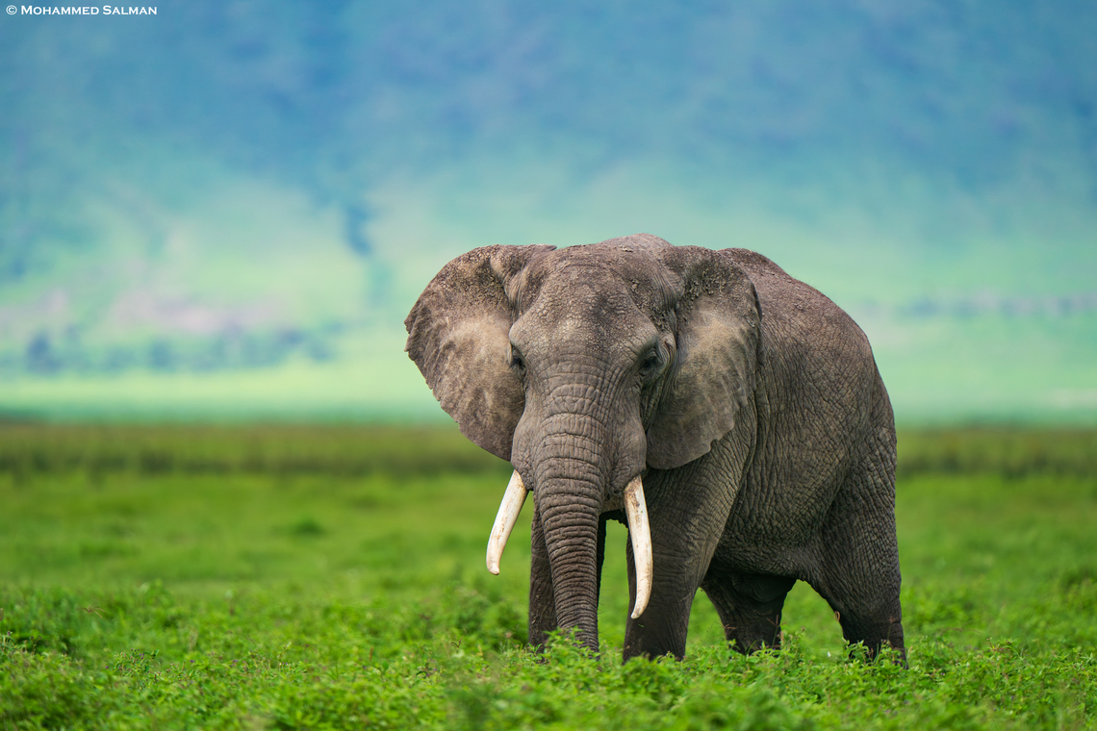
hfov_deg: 3.4
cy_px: 366
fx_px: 18282
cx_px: 548
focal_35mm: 600
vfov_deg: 2.3
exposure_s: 1/6400
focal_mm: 600
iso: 800
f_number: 4
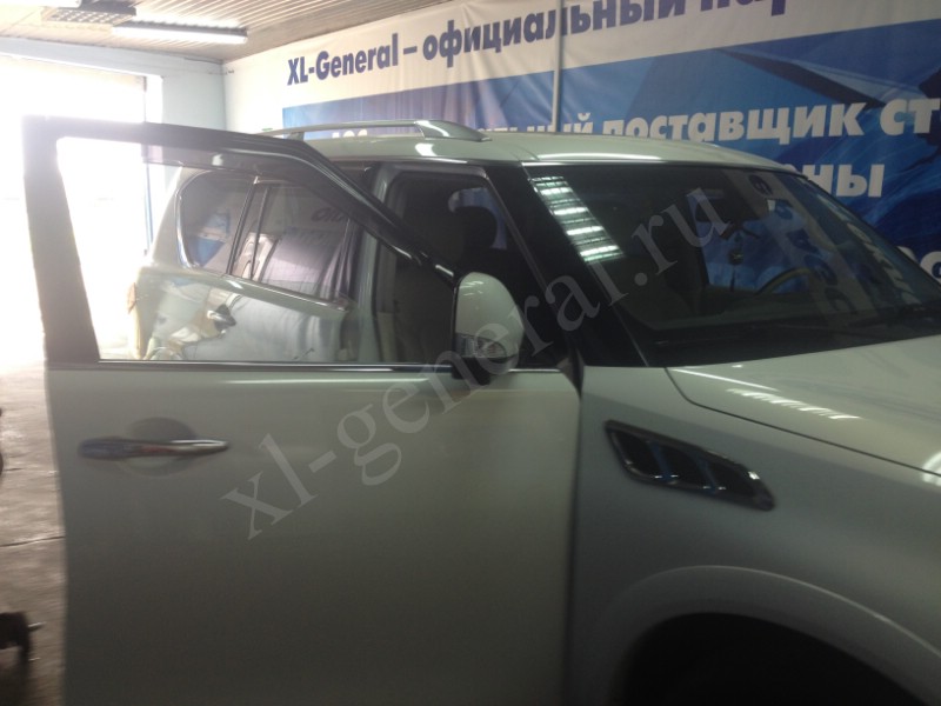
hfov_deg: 52.6
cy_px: 353
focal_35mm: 35
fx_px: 951
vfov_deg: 40.7
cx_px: 470
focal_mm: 4.28
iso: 50
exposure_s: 1/40
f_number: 2.4
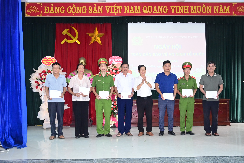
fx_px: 251
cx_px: 122
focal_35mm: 37
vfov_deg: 35.9
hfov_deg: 51.9
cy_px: 82
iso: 2500
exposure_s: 1/200
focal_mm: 25
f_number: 5.6
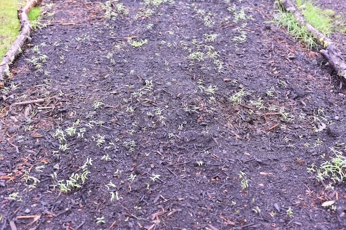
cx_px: 173
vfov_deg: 29.9
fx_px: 432
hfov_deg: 43.6
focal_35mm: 45
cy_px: 115
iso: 320
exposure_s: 1/80
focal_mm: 45
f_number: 4.5
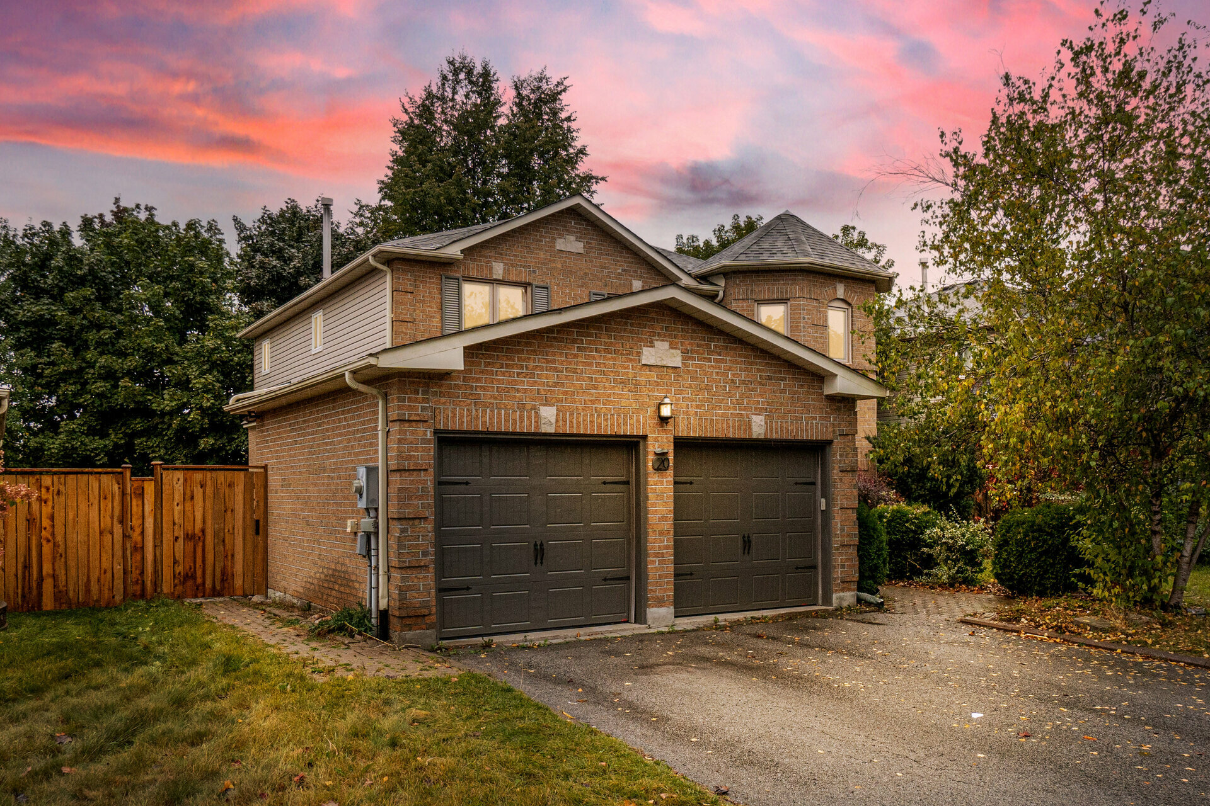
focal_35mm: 15
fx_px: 504
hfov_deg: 100.4
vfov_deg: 77.3
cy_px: 403
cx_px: 605
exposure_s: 1/250
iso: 200
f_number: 7.1
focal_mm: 10
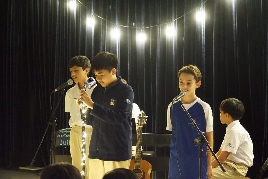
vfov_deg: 13.0
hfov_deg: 19.5
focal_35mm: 105
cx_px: 134
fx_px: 782
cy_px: 90
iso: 32000
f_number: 6.3
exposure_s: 1/25
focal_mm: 105
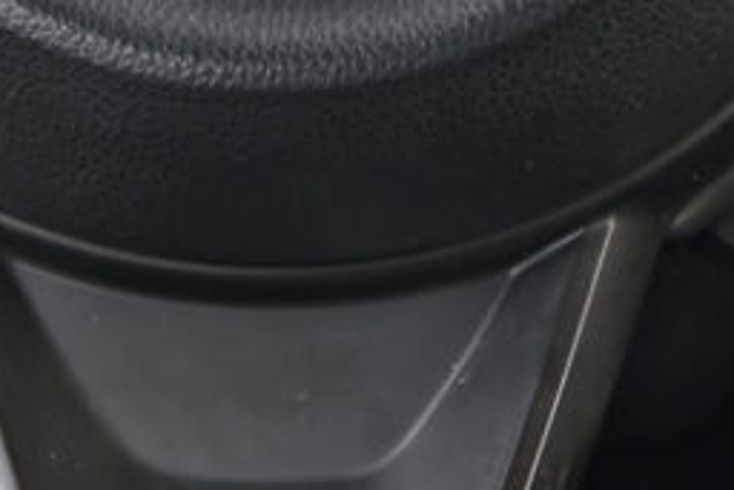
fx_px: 5549
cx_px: 258
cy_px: -443
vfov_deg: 5.0
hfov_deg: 7.6
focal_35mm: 272
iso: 2000
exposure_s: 1/160
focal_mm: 45
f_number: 8
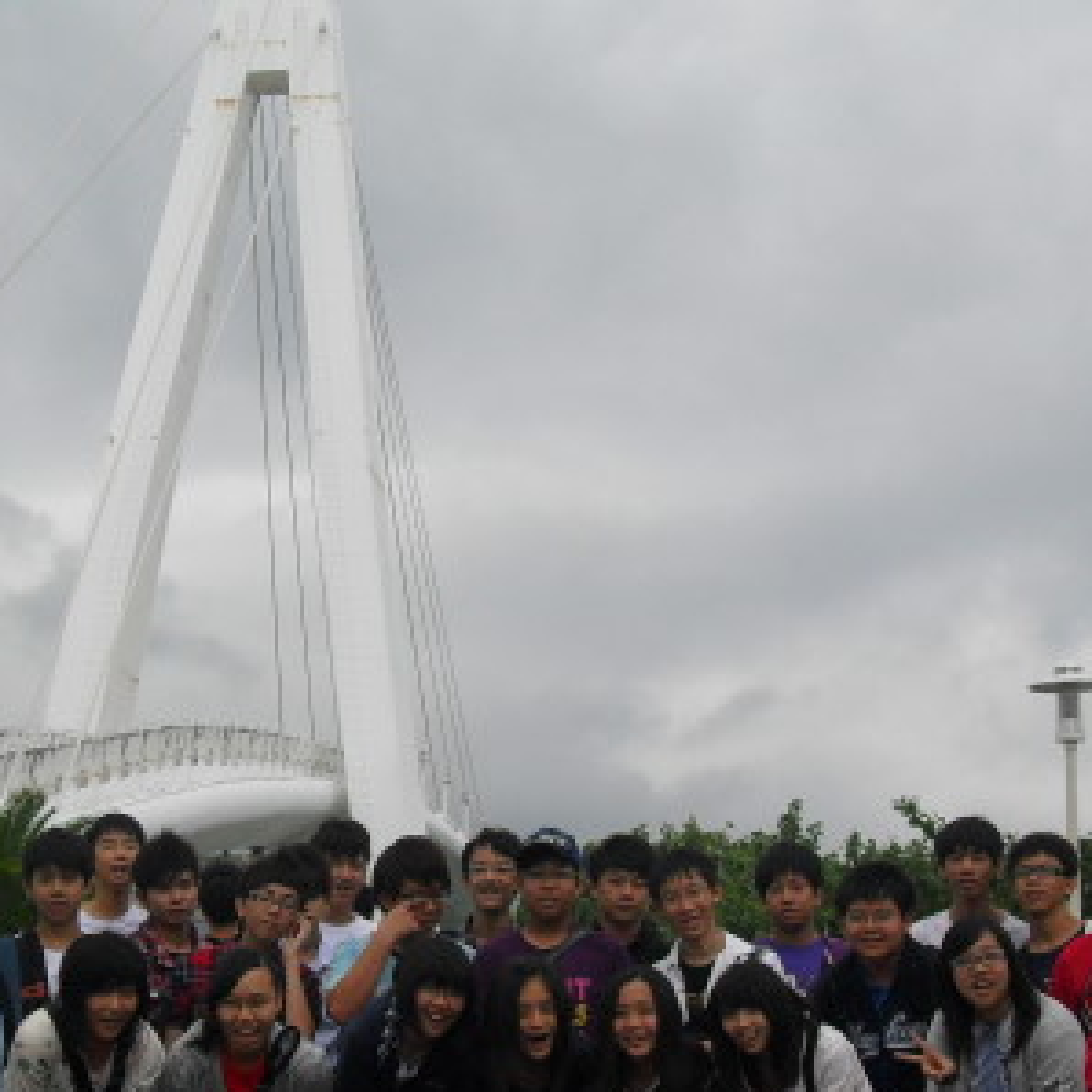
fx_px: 2712
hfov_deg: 22.7
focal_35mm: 76
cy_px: 733
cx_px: 432
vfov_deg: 22.7
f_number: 10
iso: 100
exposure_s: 1/60
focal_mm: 7
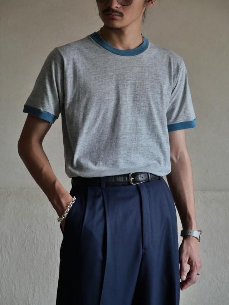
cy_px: 152
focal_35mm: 112
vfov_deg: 17.6
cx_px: 114
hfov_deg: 13.2
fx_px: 988
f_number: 4
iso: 640
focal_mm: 56
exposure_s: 1/125
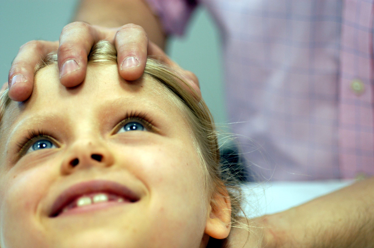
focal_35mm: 90
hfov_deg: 22.6
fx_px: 934
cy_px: 124
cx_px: 187
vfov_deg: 15.2
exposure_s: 1/50
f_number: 3.3
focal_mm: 60
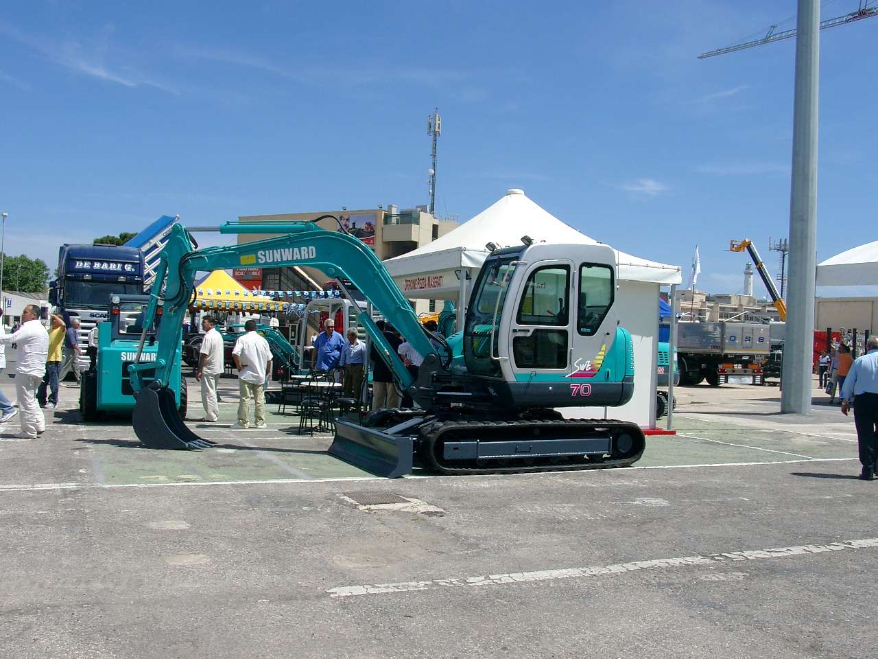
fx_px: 862
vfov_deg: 41.8
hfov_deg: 54.0
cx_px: 439
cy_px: 330
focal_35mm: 34
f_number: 5.6
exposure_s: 1/521
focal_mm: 7.13
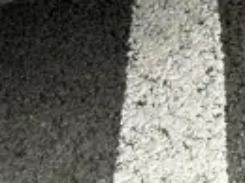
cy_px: -70
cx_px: 281
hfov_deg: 14.5
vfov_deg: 10.8
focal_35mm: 133
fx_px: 940
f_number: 1.78
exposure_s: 1/60
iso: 200
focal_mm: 6.86
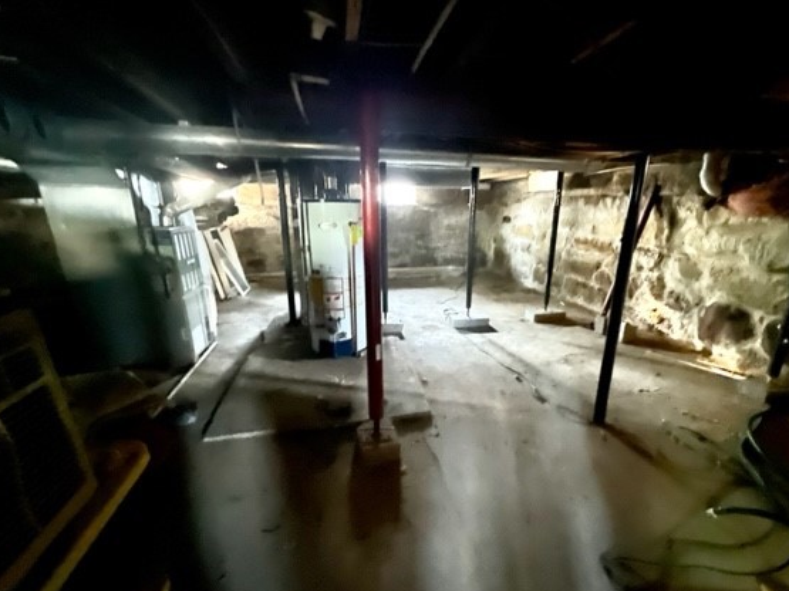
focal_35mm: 15
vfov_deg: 81.6
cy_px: 317
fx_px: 342
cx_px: 415
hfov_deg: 98.1
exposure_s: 1/8
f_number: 1.8
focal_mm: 1.57
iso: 1600
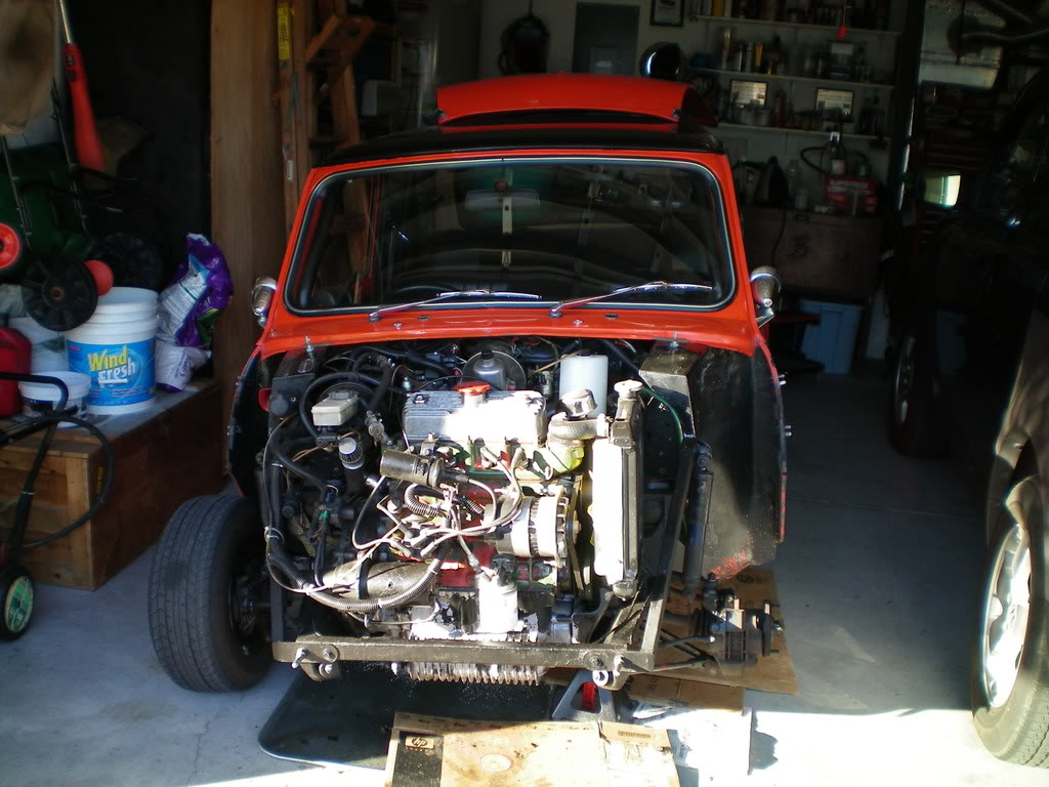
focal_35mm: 38
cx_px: 524
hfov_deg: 49.0
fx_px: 1152
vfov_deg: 37.7
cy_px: 394
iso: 64
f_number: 3.1
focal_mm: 6.3
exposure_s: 1/60
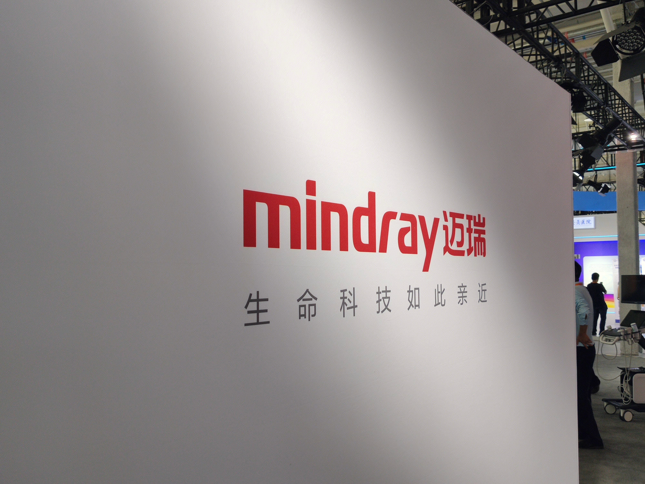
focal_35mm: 31
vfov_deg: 45.4
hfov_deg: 58.4
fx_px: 578
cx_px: 322
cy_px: 242
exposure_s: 1/304
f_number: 1.75
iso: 112
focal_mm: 4.75
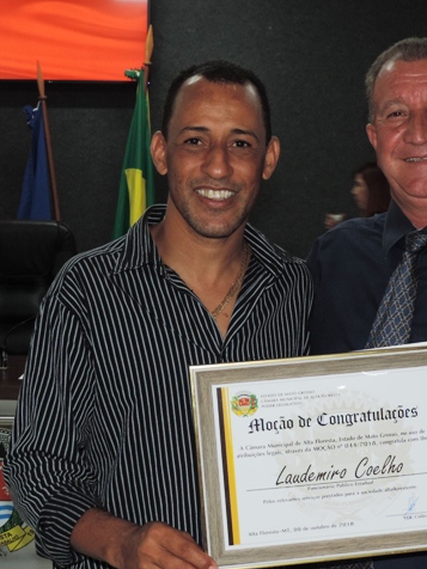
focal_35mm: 74
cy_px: 286
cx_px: 283
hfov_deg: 19.8
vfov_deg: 26.3
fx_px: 1217
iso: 200
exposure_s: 1/30
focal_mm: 9.8
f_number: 3.7
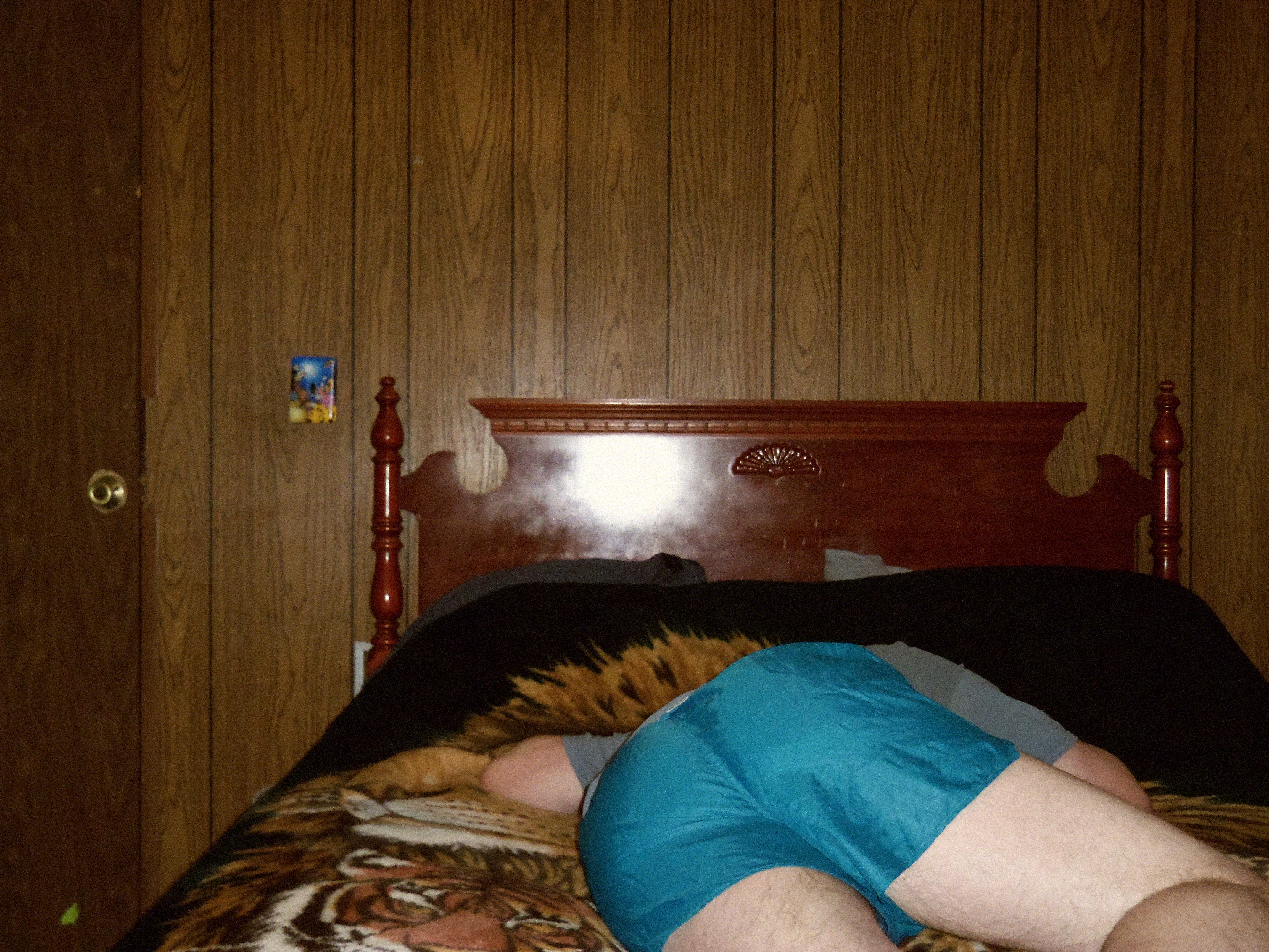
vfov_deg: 29.7
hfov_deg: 38.9
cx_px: 634
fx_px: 1796
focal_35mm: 49
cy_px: 476
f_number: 4.6
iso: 250
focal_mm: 8.7
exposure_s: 1/40
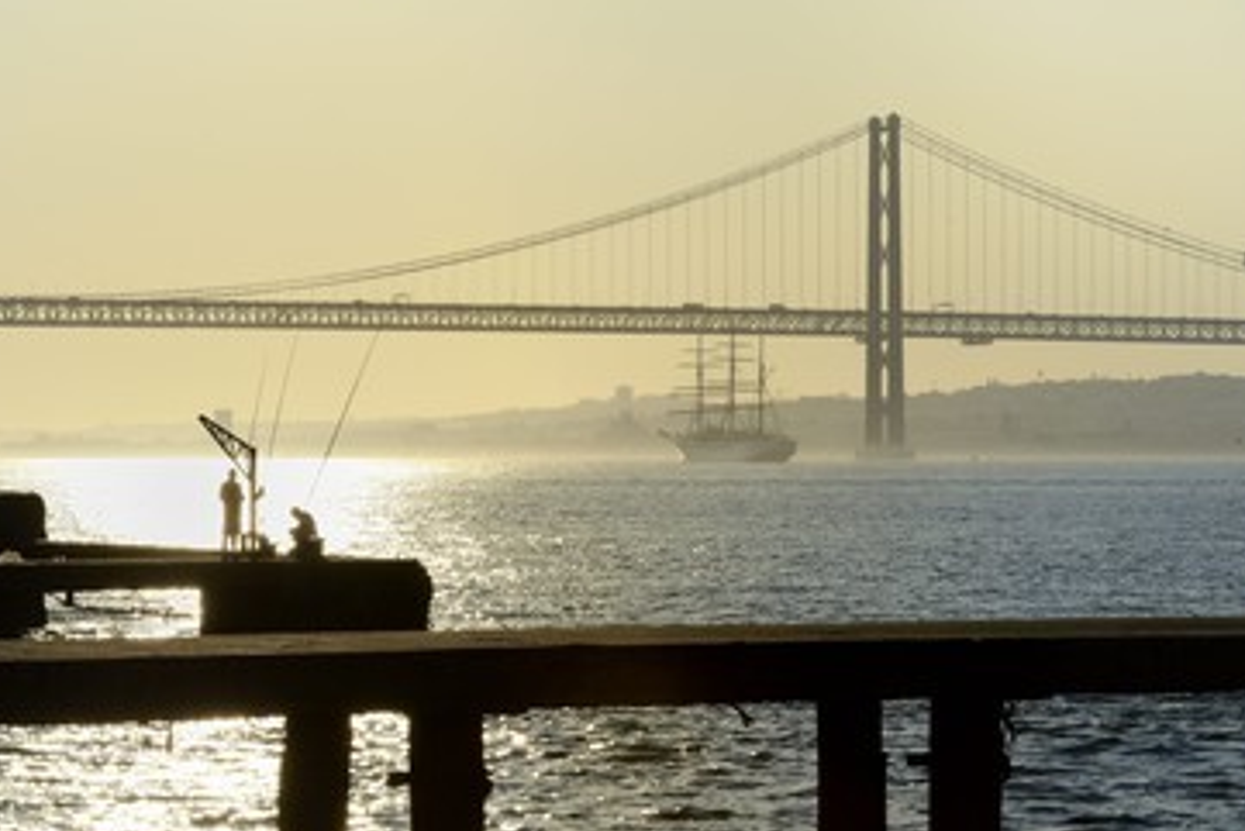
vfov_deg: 11.2
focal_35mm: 122
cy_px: 438
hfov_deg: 16.8
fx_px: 4221
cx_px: 531
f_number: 20
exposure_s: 1/400
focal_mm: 105
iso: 200
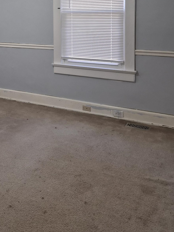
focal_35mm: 45
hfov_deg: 30.4
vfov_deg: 39.8
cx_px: 10
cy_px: 35
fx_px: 302
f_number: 1.8
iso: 160
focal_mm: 5.4
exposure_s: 1/120
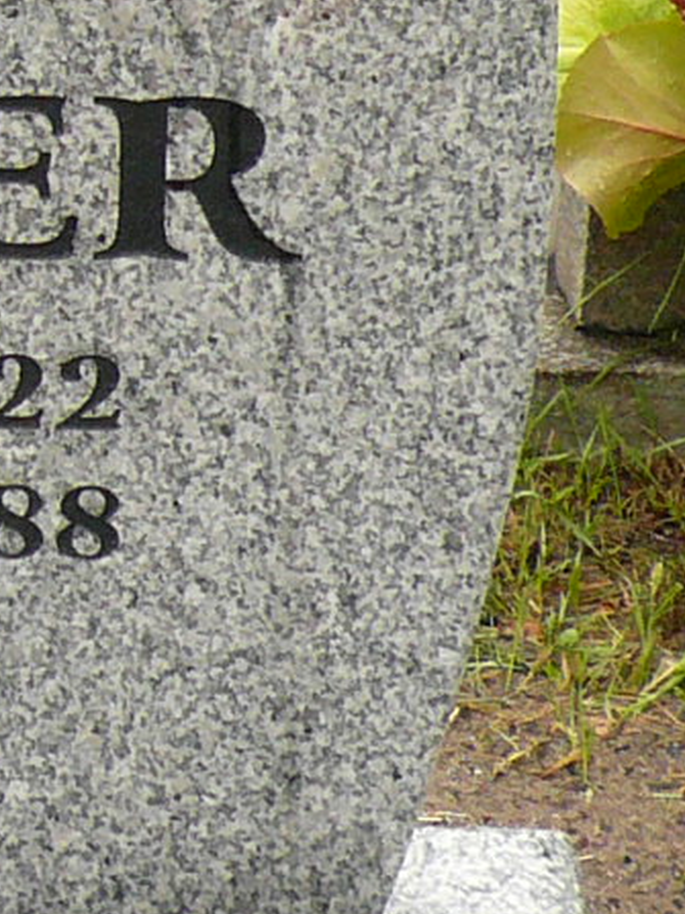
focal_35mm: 161
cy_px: 25
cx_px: -325
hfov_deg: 9.0
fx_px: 4250
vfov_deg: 12.2
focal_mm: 4.9
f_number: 2.9
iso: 100
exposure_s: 1/125
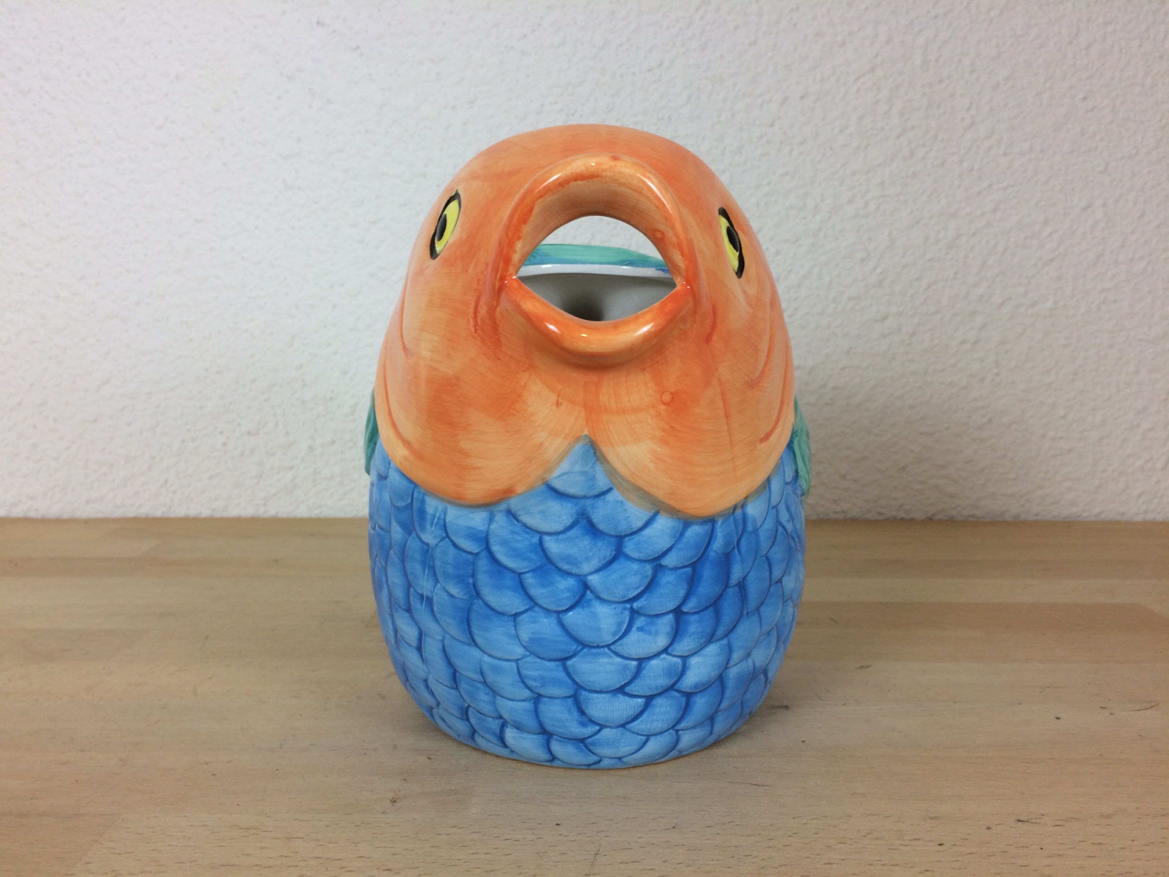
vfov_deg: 48.2
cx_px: 584
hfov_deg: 61.7
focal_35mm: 29
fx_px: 979
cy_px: 438
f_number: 2.2
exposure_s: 1/50
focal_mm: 4.15
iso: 40
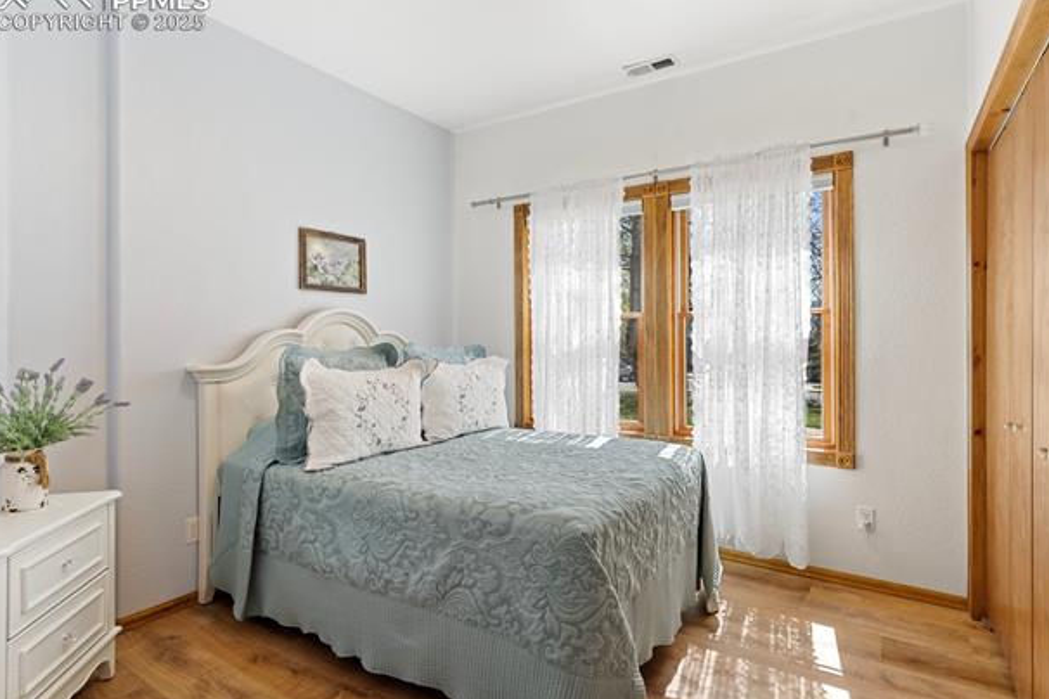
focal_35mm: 19
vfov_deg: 64.5
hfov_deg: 86.9
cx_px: 547
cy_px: 339
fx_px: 554
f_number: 8
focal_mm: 18
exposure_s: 1/13
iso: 400
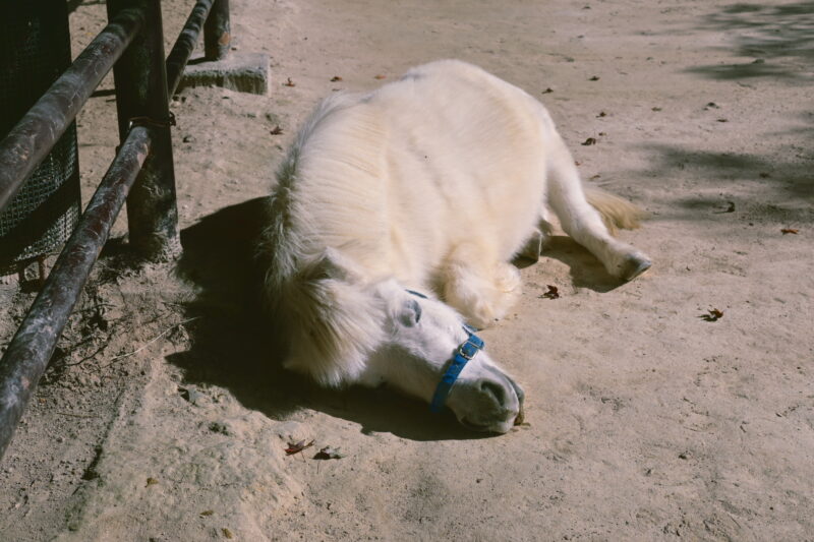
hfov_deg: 43.6
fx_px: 1017
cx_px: 407
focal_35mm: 45
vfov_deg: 29.9
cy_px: 271
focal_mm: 30
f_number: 7.1
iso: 100
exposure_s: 1/640
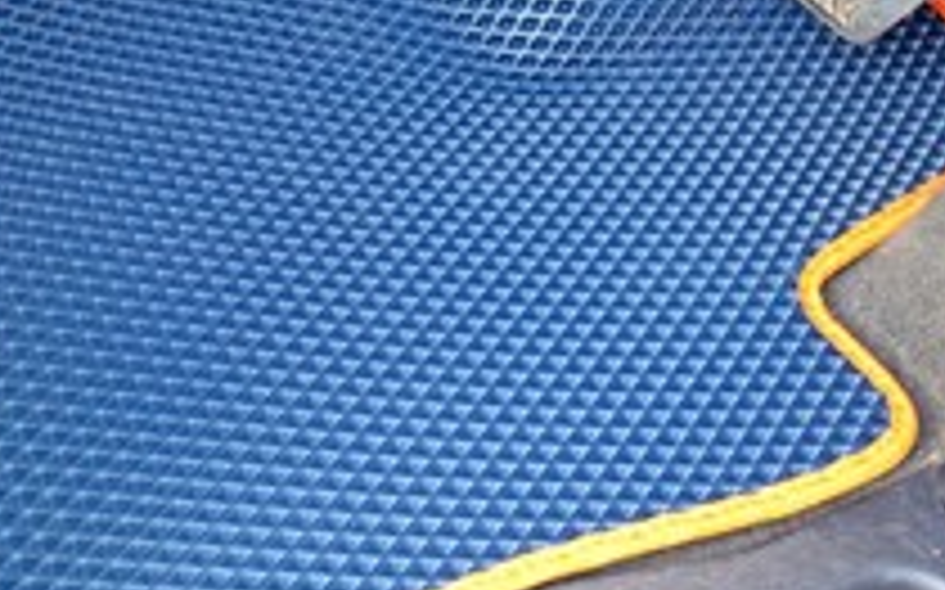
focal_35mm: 67
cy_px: 234
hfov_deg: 30.6
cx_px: 378
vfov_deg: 19.4
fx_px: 1725
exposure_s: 1/15
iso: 560
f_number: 8
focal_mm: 22
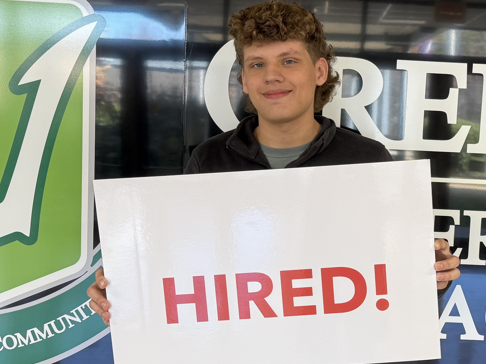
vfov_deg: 26.1
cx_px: 350
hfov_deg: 33.8
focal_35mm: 56
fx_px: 786
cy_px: 182
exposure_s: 1/120
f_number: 1.78
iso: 125
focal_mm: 6.76
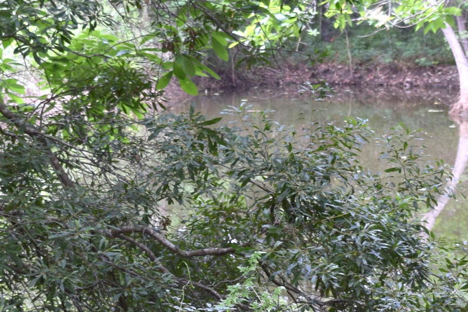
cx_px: 317
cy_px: 202
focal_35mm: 174
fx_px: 2261
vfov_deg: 7.9
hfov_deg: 11.8
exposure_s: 1/160
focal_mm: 31
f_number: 6.3
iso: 400
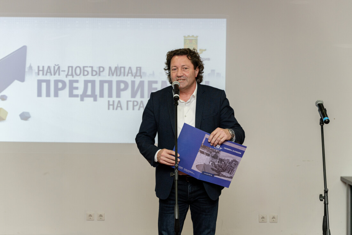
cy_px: 118
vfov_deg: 22.3
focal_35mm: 61
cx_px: 176
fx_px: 596
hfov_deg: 32.9
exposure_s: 1/125
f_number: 4.5
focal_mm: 61
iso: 250
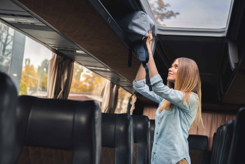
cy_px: 82
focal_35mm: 60
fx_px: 408
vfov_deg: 22.6
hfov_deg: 33.4
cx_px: 122
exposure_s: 1/250
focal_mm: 60
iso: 320
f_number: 3.5
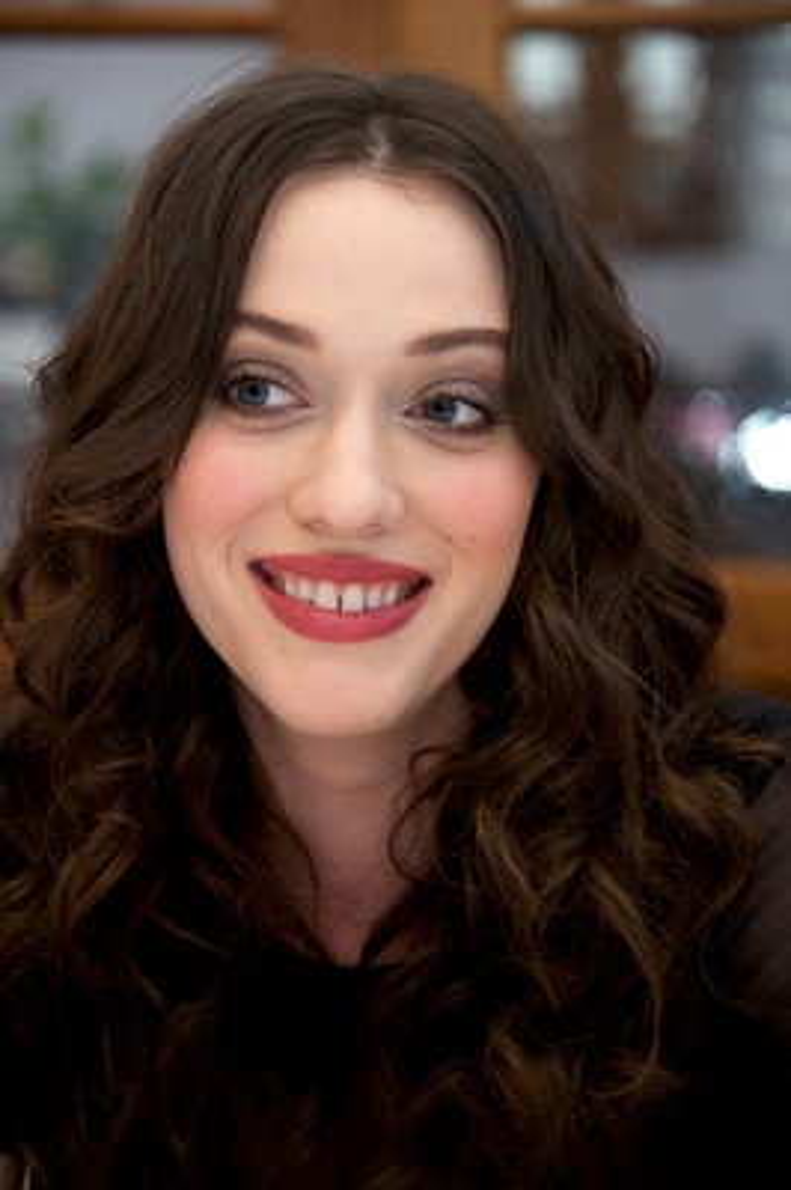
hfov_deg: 9.4
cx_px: 396
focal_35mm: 145
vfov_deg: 14.2
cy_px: 595
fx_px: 4787
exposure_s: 1/60
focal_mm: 145
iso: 800
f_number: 6.3
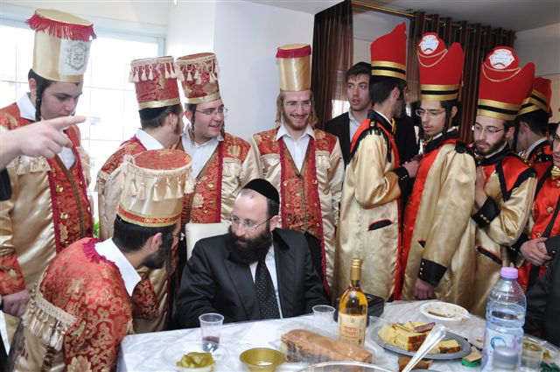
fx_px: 419
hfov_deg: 67.4
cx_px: 280
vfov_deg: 47.8
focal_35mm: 27
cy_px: 186
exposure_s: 1/60
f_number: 4
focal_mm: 18
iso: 320
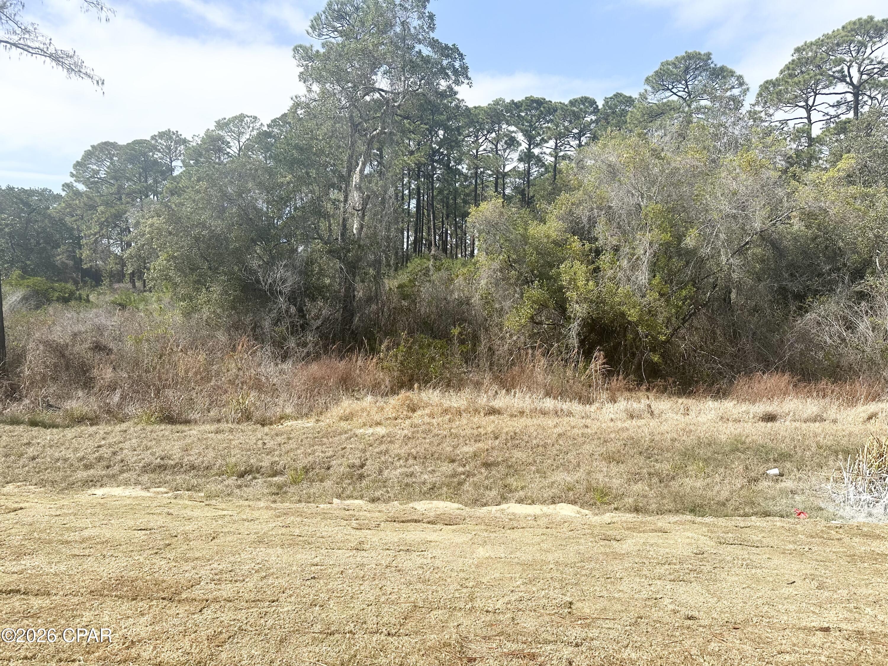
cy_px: 333
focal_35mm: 24
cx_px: 444
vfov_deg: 56.8
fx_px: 616
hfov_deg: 71.6
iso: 80
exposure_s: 1/2660
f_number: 1.78
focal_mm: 6.86
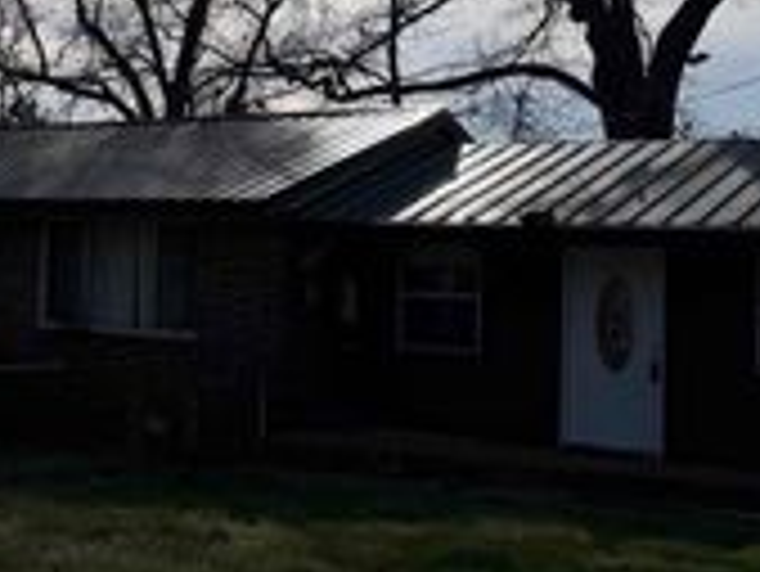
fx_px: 1560
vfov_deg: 20.6
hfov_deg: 24.1
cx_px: -225
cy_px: 164
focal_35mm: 71
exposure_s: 1/17544
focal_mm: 6.76
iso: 80
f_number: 1.78
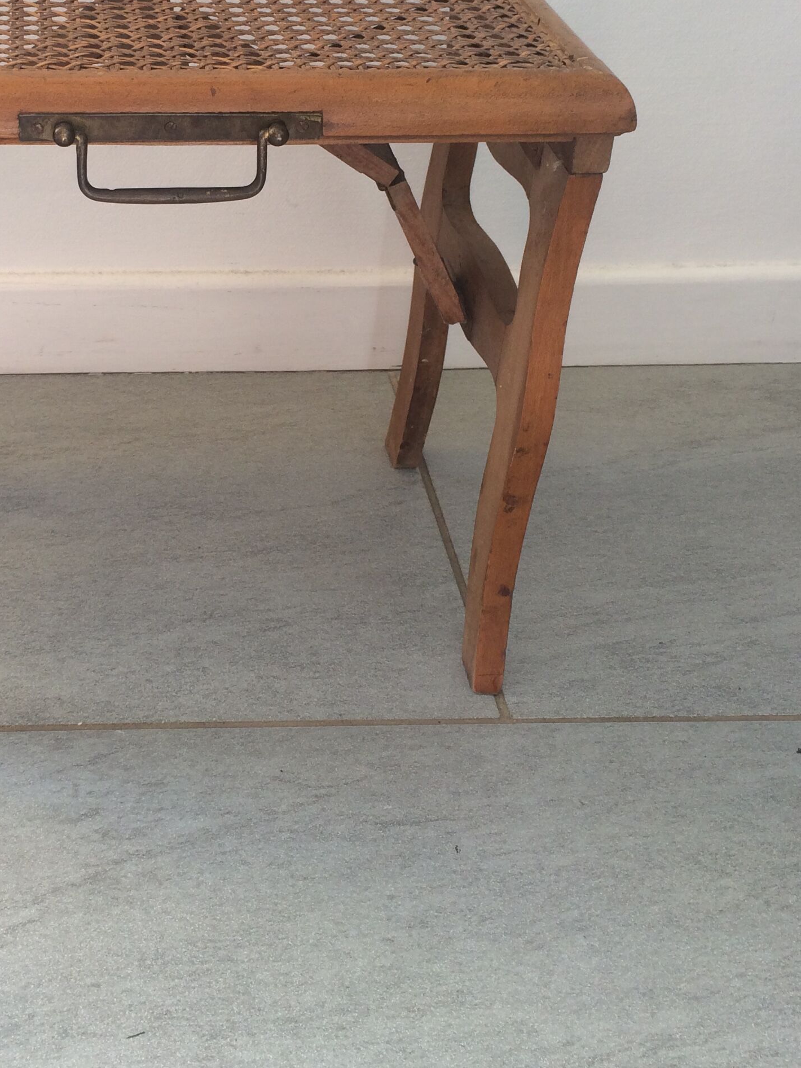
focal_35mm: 50
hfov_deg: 28.6
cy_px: 346
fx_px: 1542
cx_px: 174
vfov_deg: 37.7
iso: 40
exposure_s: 1/50
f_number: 2.2
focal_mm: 4.15
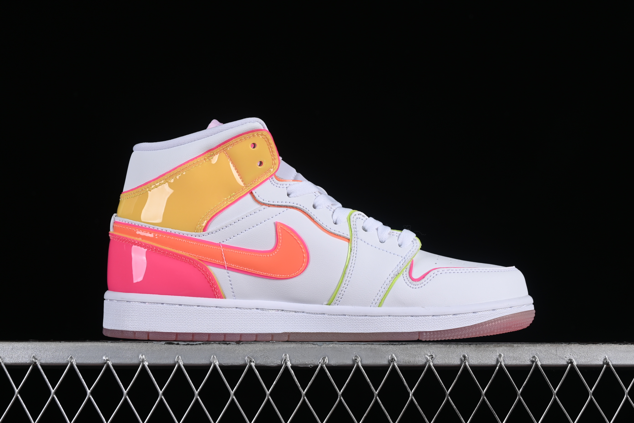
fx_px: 1268
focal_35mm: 72
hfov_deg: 28.1
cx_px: 317
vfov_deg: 18.9
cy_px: 212
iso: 160
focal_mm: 48
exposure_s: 1/100
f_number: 8
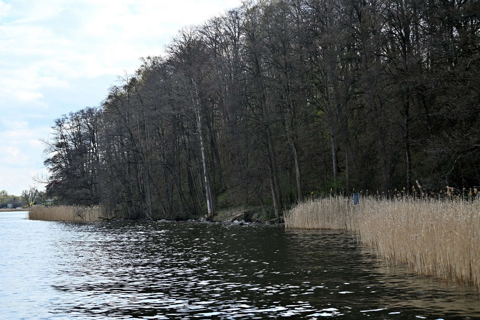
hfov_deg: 28.8
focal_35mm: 70
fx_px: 934
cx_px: 240
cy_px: 160
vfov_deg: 19.5
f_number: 5
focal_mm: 70
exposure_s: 1/500
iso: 200
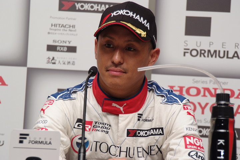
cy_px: 80
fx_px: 1253
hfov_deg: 10.9
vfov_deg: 7.3
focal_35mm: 188
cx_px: 120
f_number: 5.6
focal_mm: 125
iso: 400
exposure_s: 1/125
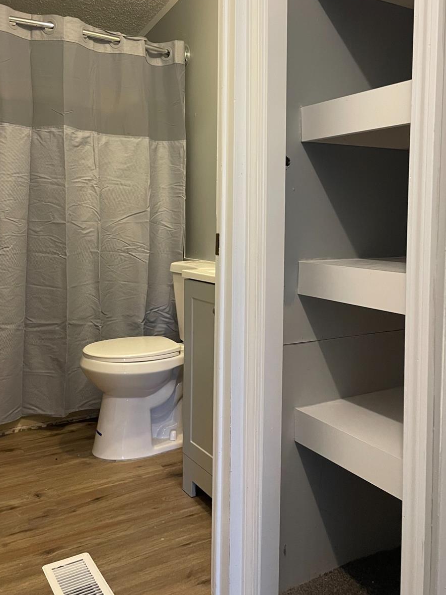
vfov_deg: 55.1
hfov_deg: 42.9
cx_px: 231
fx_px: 567
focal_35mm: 33
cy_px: 249
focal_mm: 4.2
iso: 400
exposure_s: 1/60
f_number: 1.6
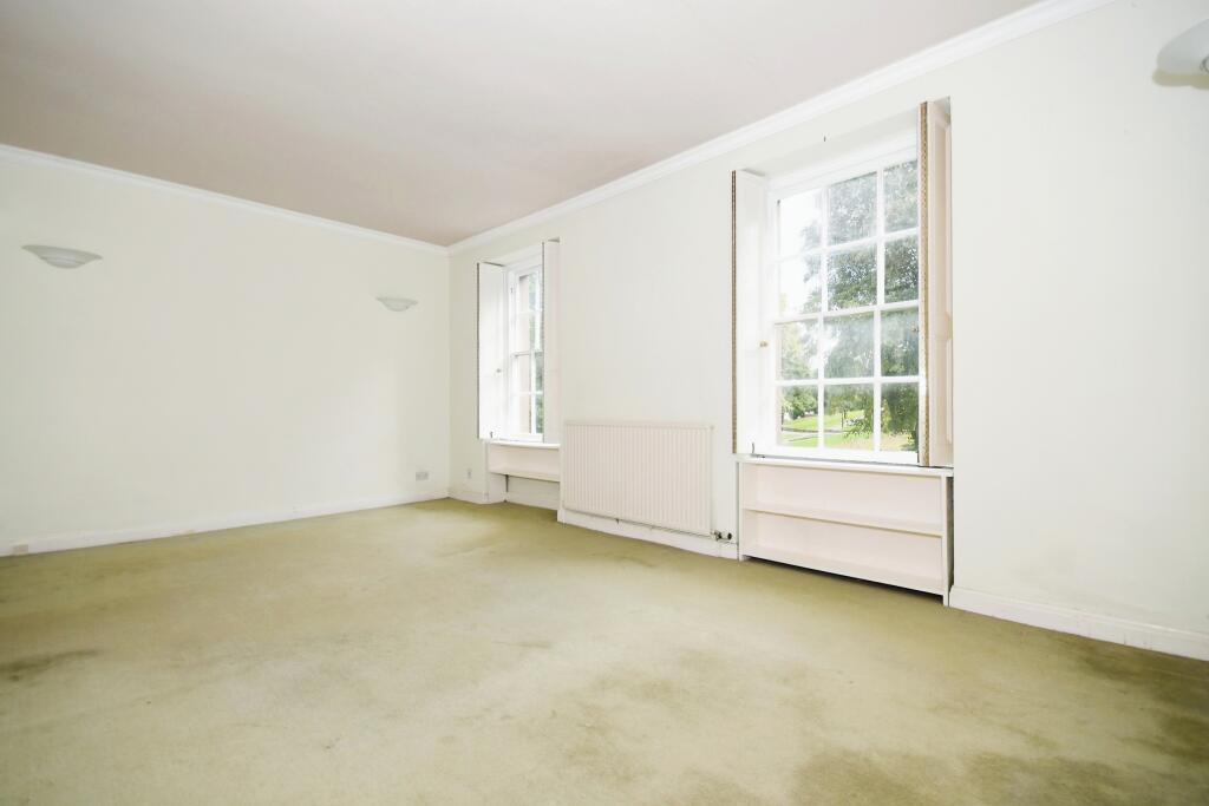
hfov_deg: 100.4
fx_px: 504
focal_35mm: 15
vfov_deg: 77.3
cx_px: 604
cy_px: 403
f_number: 8
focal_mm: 10
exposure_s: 1/160
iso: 400
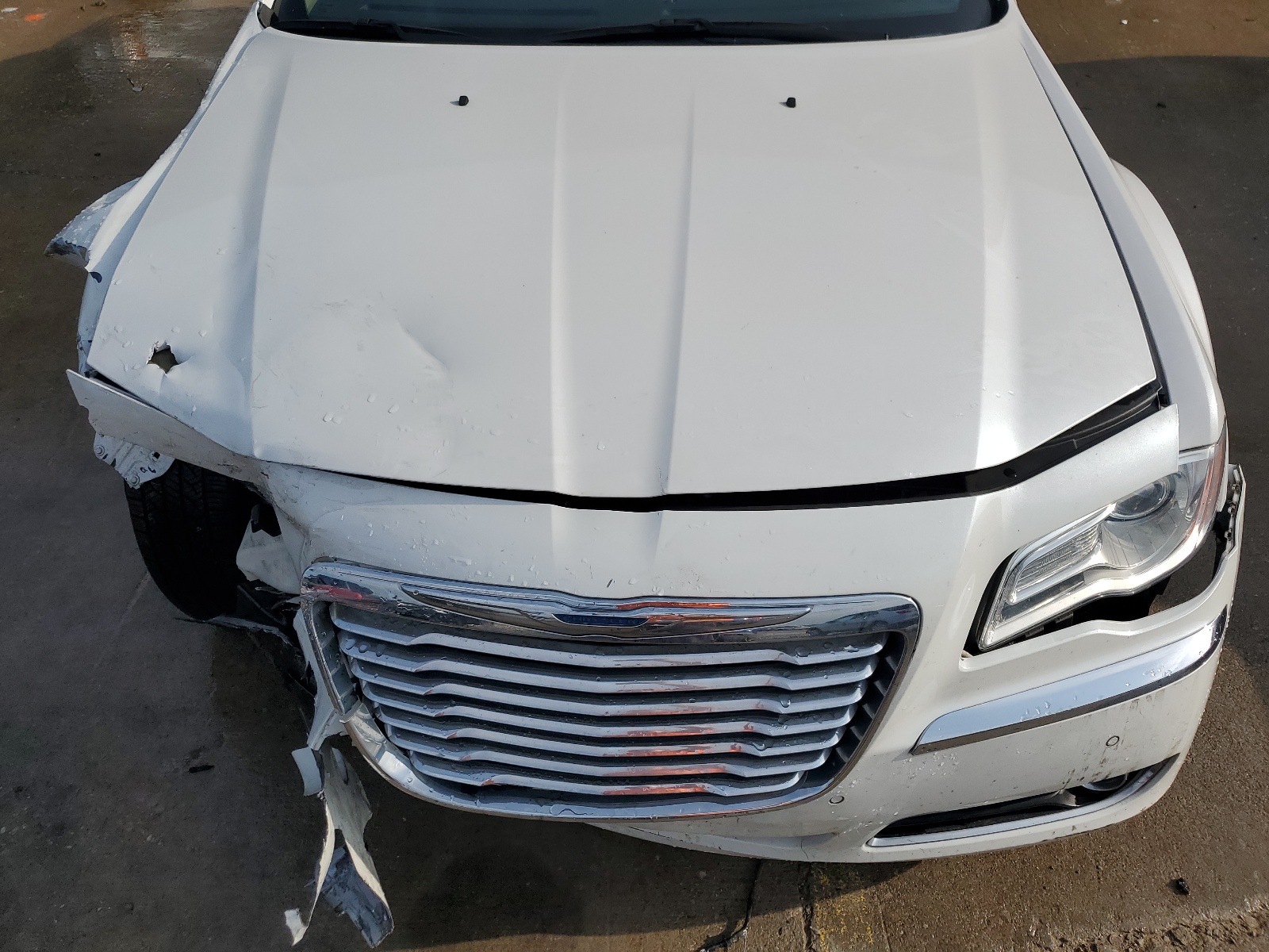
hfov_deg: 67.3
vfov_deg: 53.1
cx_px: 634
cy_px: 476
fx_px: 953
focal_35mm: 26
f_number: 1.5
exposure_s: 1/5000
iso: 50
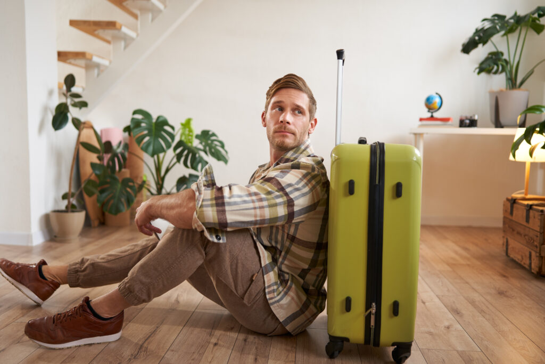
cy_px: 182
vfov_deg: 37.9
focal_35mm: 35
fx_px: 530
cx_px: 272
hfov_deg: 54.4
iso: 200
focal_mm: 35
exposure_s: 1/100
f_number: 2
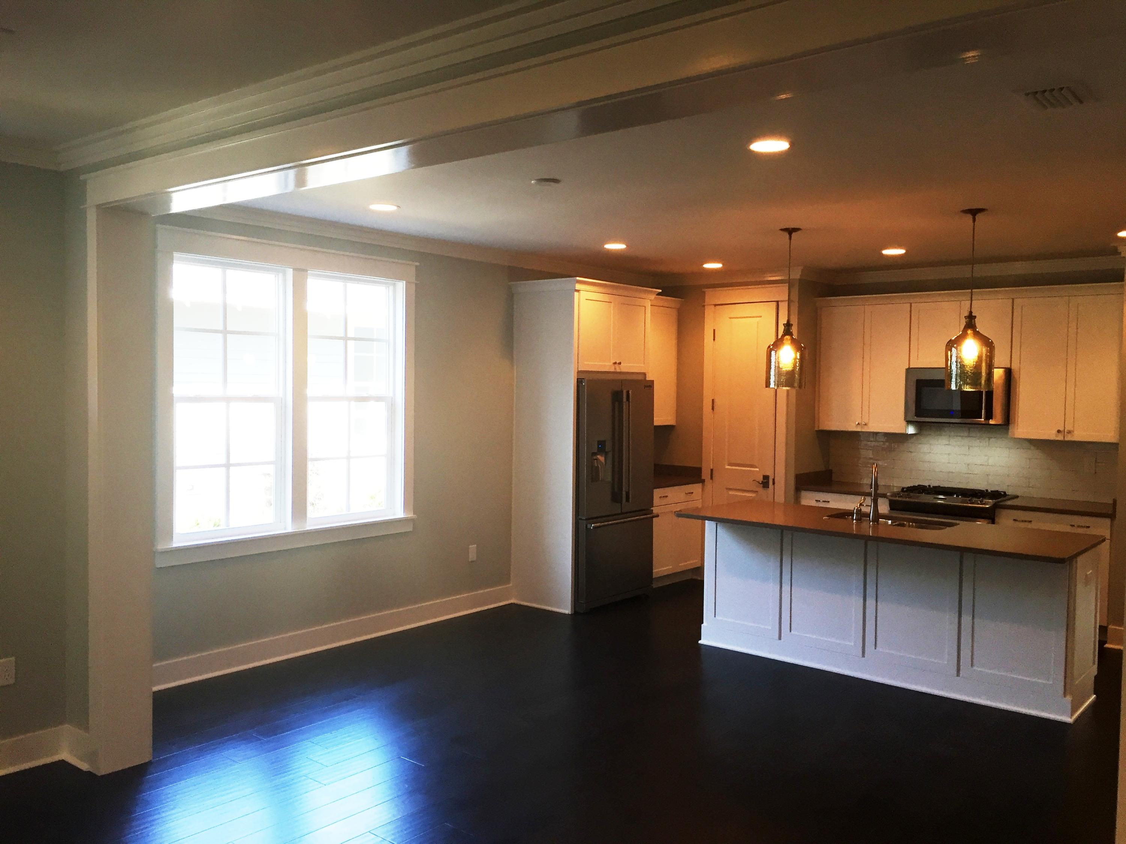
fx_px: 943
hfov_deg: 61.7
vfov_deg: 48.2
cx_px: 563
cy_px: 422
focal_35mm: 29
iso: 32
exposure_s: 1/30
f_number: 2.2
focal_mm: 4.15
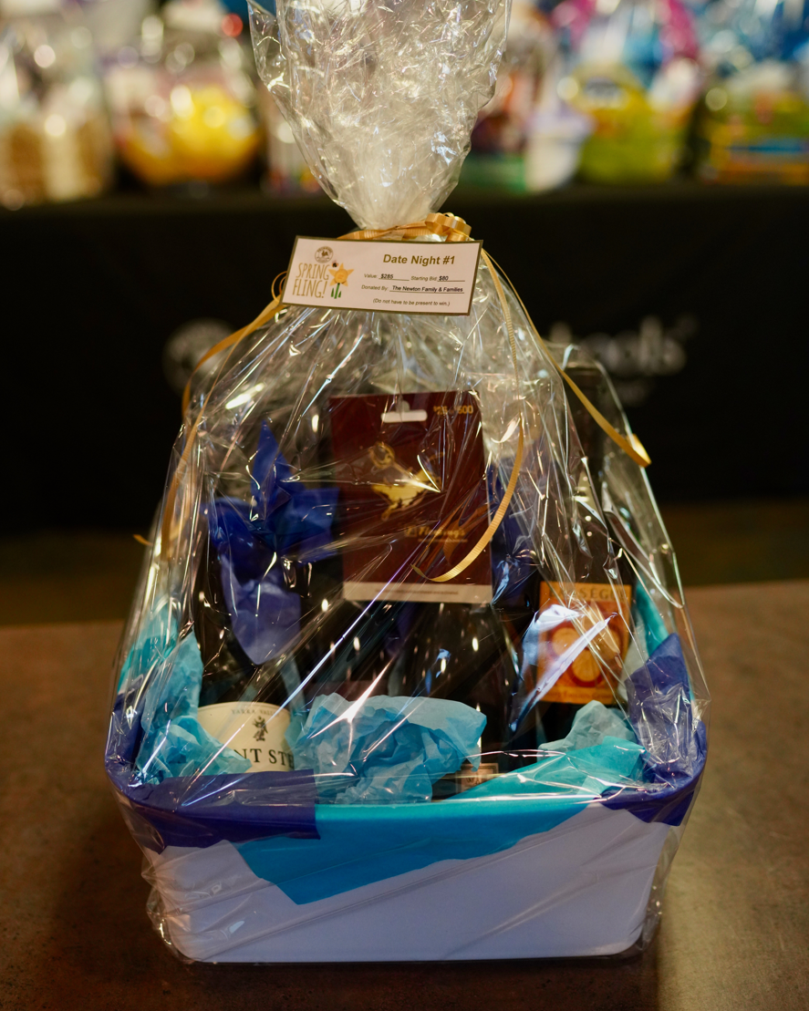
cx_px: 404
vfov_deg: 45.6
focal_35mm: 40
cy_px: 418
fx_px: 1197
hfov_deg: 37.3
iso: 1600
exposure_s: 1/160
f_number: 2
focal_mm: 35
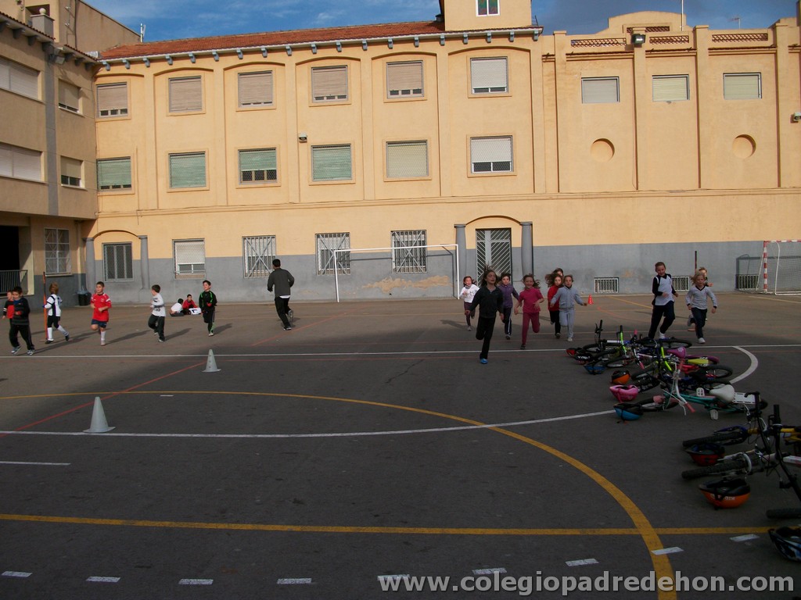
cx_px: 400
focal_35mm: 31
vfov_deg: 45.4
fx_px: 717
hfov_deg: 58.4
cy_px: 300
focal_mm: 5.7
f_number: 8.8
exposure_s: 1/194
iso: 80
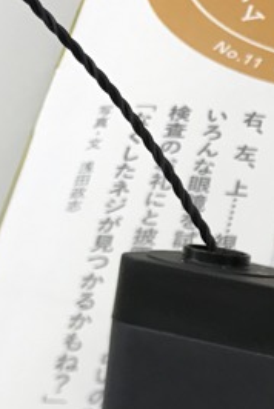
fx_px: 1275
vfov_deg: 17.3
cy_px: 504
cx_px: 627
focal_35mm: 112
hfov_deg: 10.7
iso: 20
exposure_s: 1/116
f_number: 1.8
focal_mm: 3.99
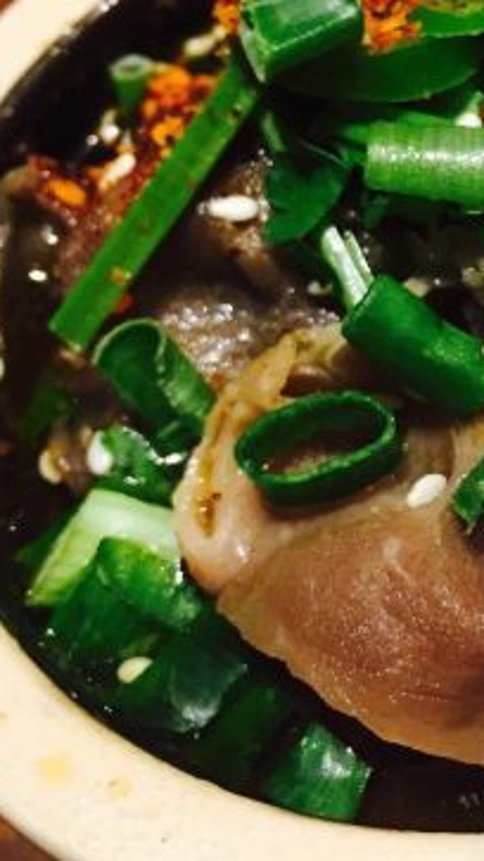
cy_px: 357
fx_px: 1393
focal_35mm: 61
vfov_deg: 34.3
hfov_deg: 18.9
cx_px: 536
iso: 200
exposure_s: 1/33
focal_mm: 4.15
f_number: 2.2
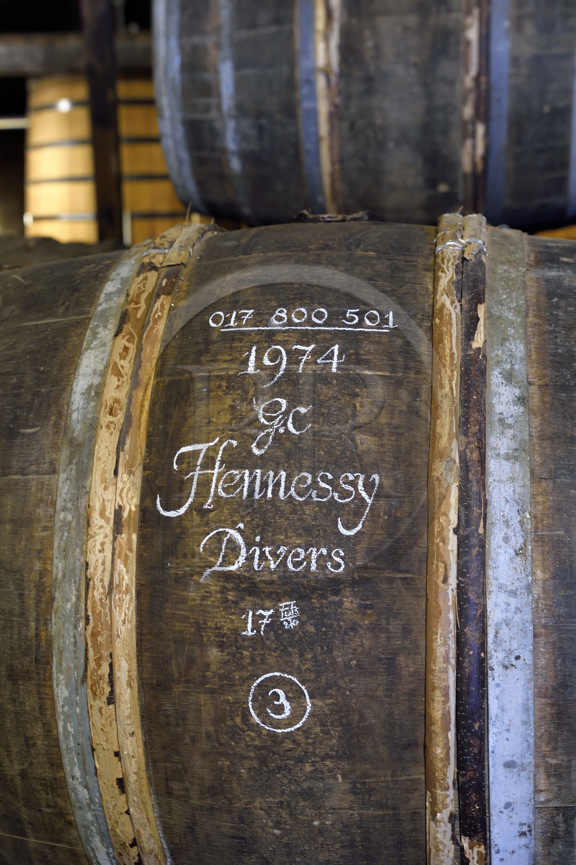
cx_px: 288
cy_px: 432
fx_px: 1201
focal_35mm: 50
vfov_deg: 39.6
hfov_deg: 27.0
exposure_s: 1/13
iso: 1600
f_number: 6.3
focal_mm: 50
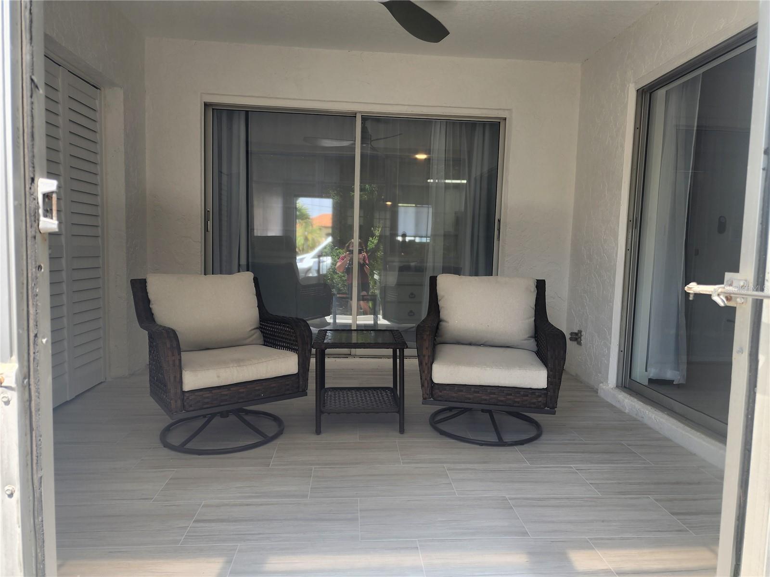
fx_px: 512
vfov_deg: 58.9
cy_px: 288
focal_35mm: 23
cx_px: 385
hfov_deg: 73.9
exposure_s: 1/180
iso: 20
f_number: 1.8
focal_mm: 6.4
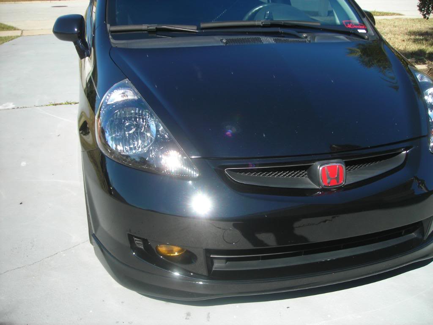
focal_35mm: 38
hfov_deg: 49.0
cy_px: 162
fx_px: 475
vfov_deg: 37.7
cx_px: 216
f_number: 3.2
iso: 50
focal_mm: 6.3
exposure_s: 1/313
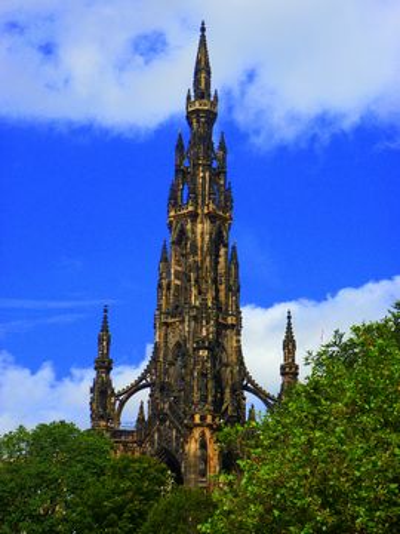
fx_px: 1263
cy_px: 267
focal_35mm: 82
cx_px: 200
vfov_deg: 23.8
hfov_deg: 18.0
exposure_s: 1/500
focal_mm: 14.8
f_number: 4.8
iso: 100
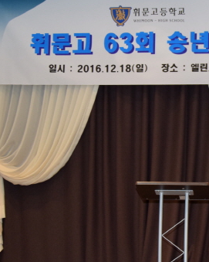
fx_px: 495
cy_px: 153
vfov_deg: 29.5
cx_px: 204
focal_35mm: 64
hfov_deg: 23.0
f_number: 3.8
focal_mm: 22
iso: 900
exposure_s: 1/60
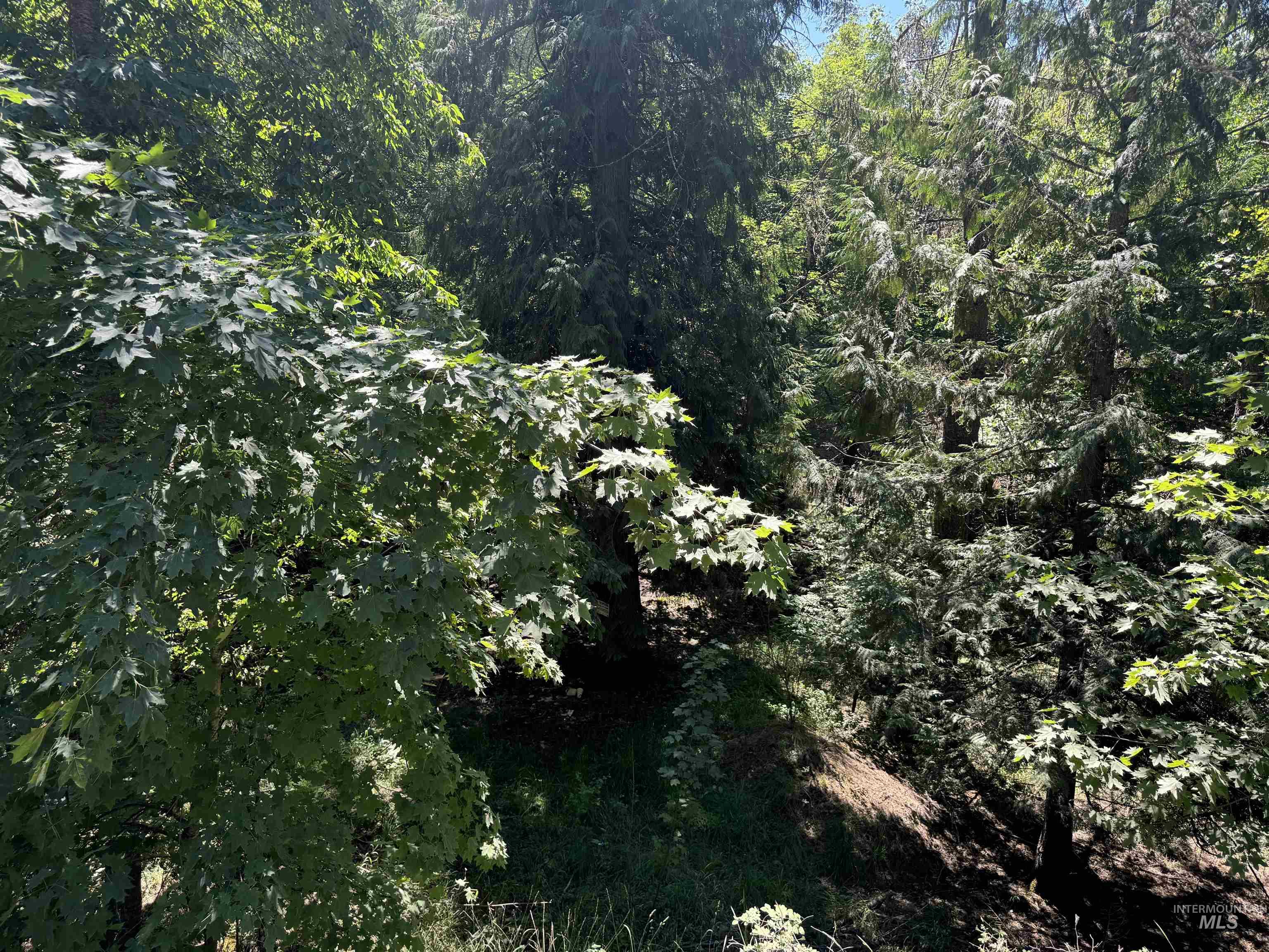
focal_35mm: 24
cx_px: 634
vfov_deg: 56.8
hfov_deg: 71.6
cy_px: 476
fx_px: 880
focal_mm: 6.76
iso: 80
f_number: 1.78
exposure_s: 1/368
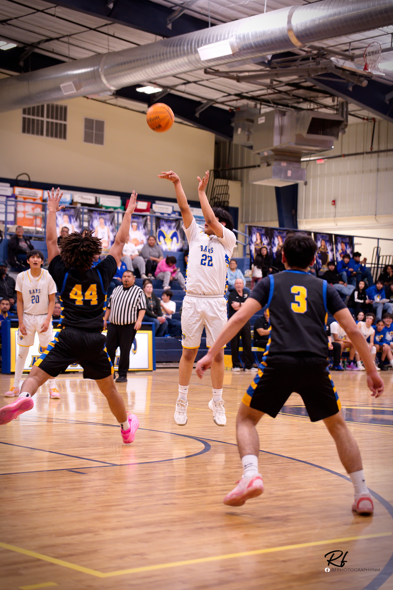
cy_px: 295
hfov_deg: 19.4
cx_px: 196
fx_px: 1148
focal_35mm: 70
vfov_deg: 28.9
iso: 1600
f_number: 2.8
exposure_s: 1/320
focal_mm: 70
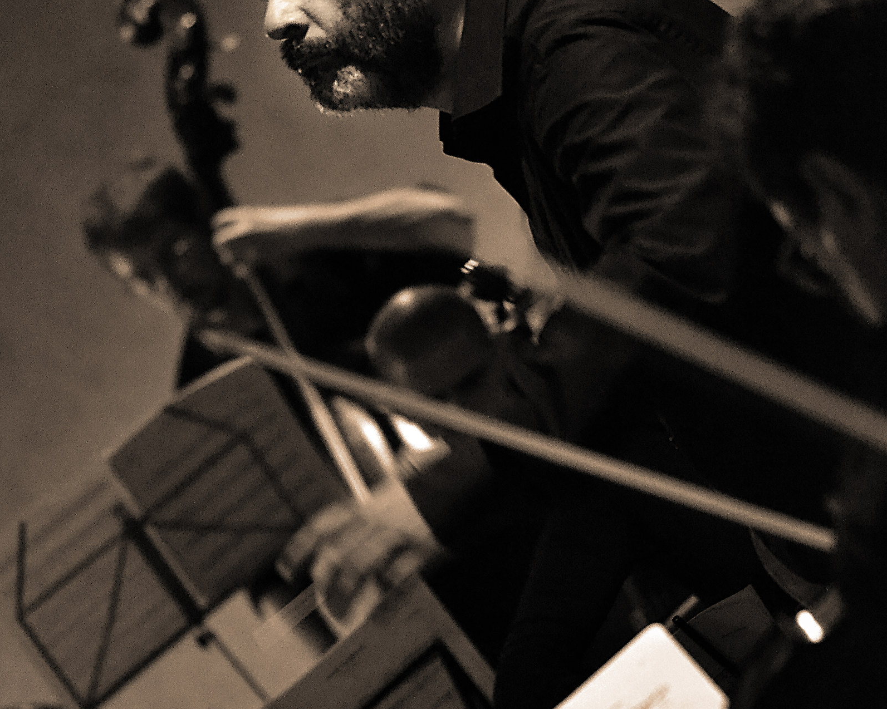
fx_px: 5846
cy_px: 444
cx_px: 444
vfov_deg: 6.9
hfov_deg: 8.7
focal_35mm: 223
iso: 6400
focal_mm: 105
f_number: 2.8
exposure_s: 1/125
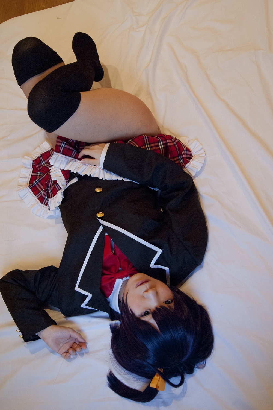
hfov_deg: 40.0
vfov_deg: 57.2
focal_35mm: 33
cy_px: 205
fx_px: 375
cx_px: 136
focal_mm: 22
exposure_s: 1/30
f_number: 5
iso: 800
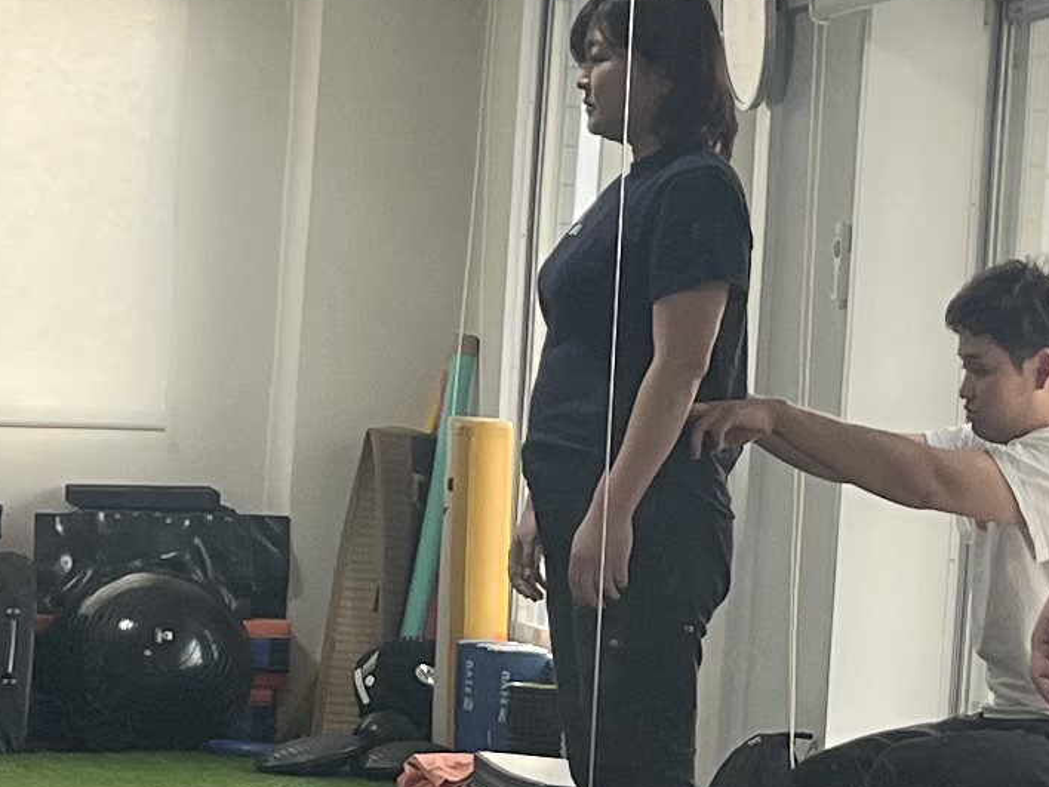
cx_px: 464
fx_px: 4485
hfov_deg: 13.3
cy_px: 748
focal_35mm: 148
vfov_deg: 10.0
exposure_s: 1/100
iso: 100
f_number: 1.6
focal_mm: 5.1
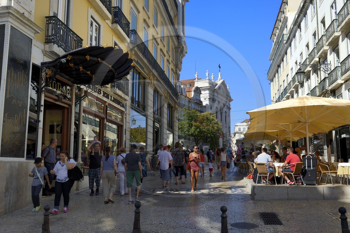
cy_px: 116
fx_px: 311
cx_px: 175
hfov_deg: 58.7
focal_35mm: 32
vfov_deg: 41.1
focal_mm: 32
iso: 200
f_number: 10
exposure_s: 1/250
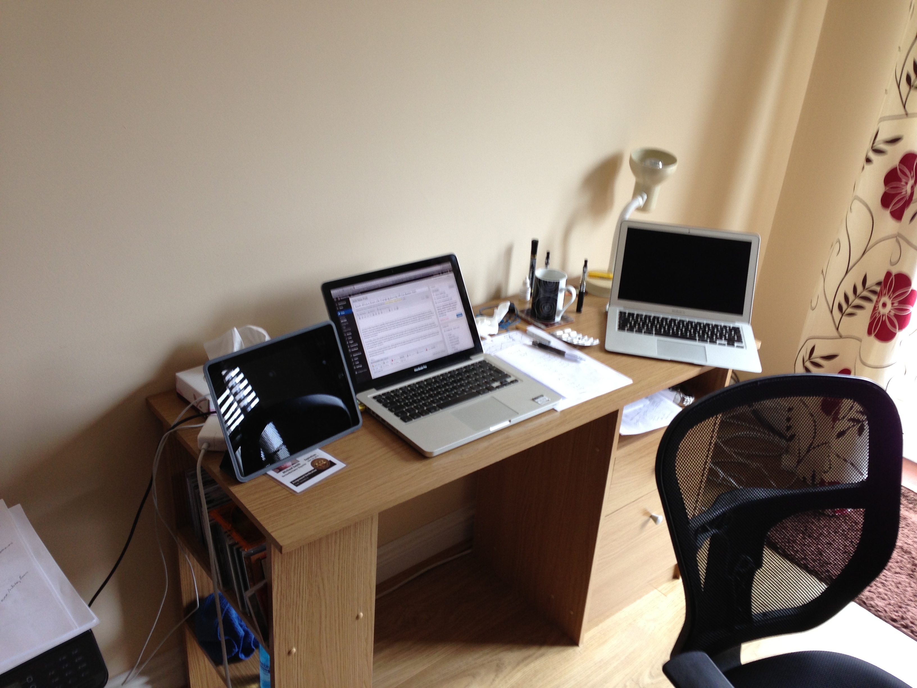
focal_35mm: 33
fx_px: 874
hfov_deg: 55.4
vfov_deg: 42.9
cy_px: 344
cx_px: 458
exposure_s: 1/24
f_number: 2.4
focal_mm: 4.13
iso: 50
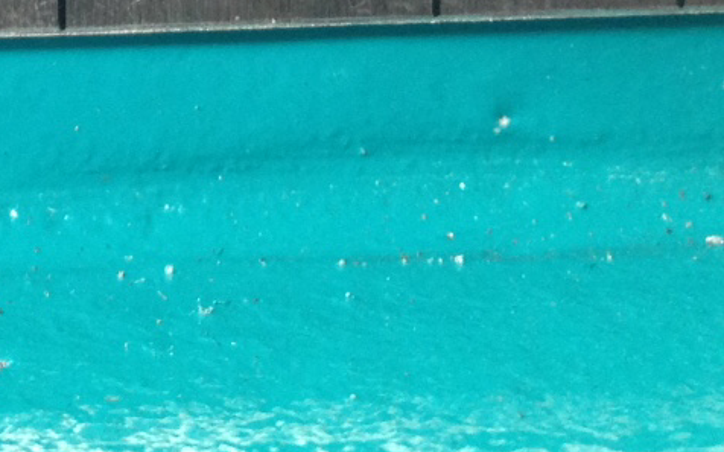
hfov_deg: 17.1
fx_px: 2367
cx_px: 55
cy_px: -262
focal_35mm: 120
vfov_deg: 10.5
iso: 160
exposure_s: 1/20
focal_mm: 4.12
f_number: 2.4
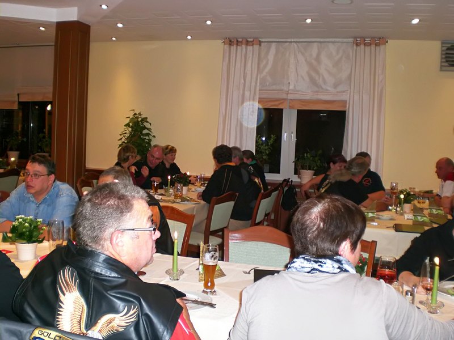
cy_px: 170
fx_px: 498
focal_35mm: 38
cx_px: 227
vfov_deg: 37.7
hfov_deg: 49.0
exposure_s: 1/60
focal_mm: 6.3
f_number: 3.1
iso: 200
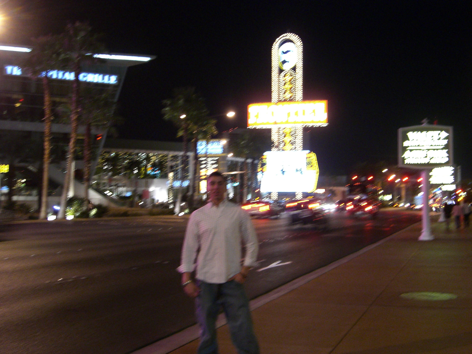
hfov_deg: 41.2
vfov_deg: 31.5
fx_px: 627
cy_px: 177
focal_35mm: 46
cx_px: 236
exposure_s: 1/8
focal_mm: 9.5
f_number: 3.1
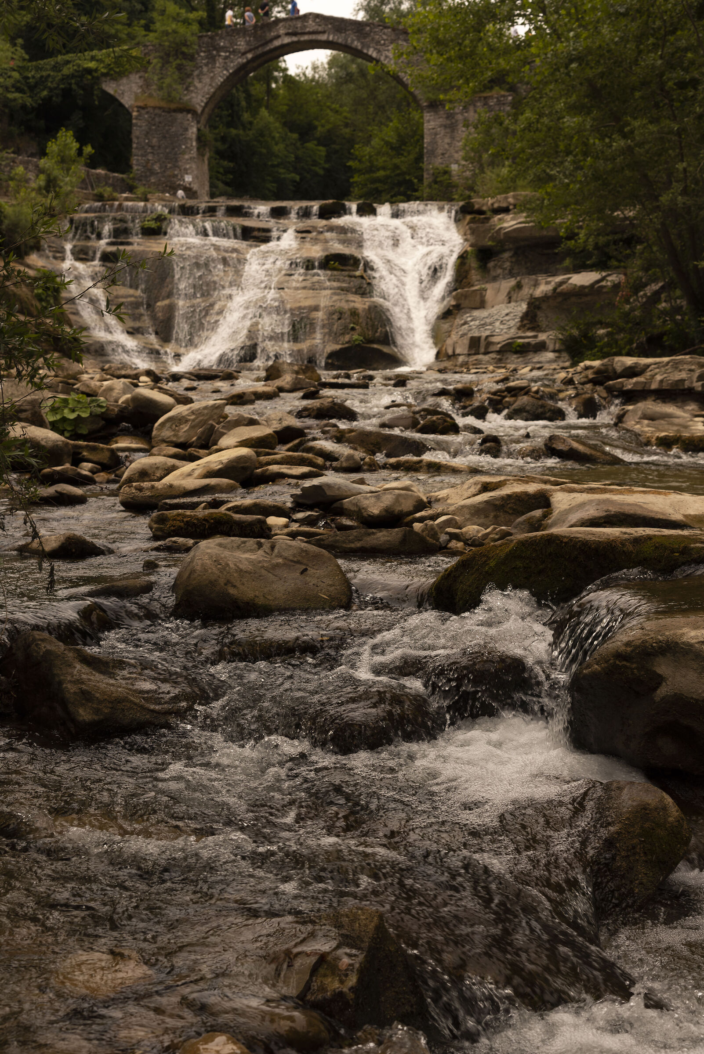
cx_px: 352
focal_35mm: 52
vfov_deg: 38.2
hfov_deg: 26.0
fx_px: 1524
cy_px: 527
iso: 100
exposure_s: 1/250
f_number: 8
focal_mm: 52
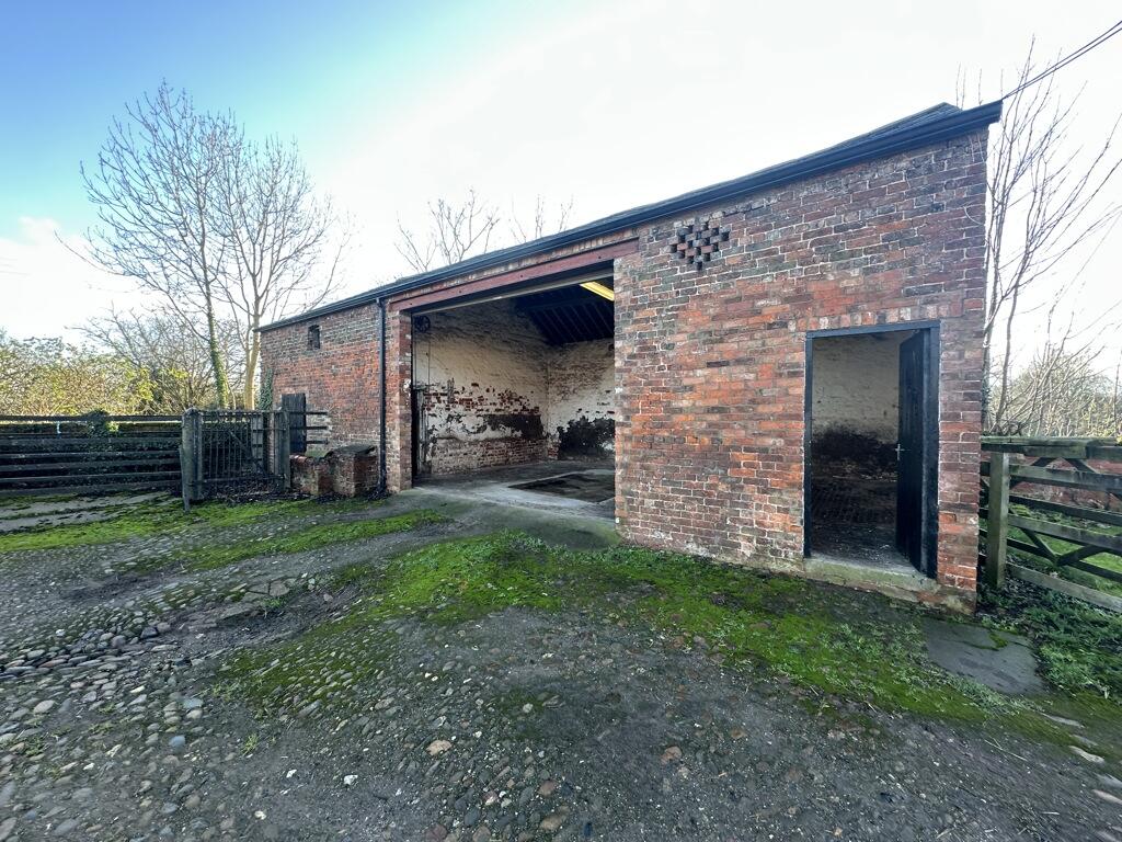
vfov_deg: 85.7
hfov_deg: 102.1
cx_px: 561
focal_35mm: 14
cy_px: 421
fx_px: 454
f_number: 2.2
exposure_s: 1/99
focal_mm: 2.22
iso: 50
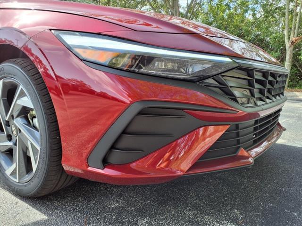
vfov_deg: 51.4
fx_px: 236
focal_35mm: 27
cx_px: 151
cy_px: 113
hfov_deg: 65.3
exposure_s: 1/357
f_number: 1.9
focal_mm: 3.58
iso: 40
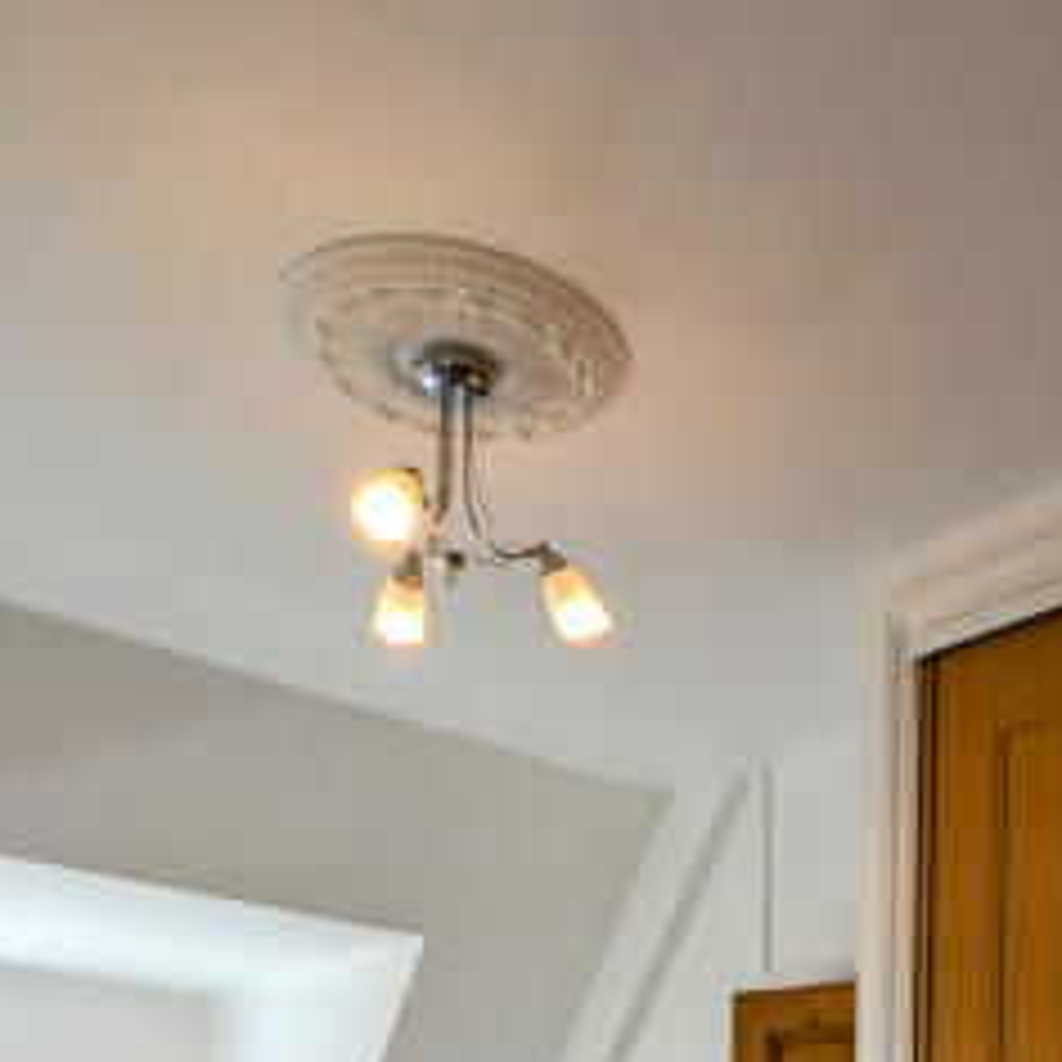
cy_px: 1483
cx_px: 927
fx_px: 1597
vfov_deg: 28.1
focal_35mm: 46
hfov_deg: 35.0
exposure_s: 1/120
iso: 36
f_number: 1.95
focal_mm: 2.23
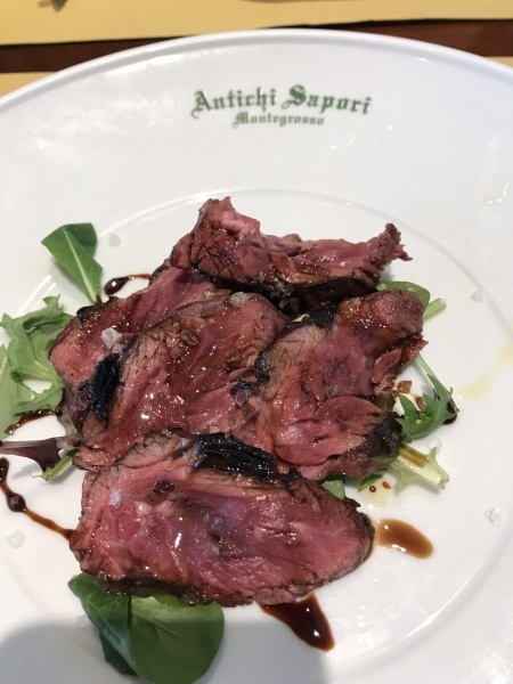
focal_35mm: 28
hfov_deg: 49.7
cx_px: 256
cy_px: 342
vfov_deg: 63.4
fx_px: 553
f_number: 1.8
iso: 32
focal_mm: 3.99
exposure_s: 1/33
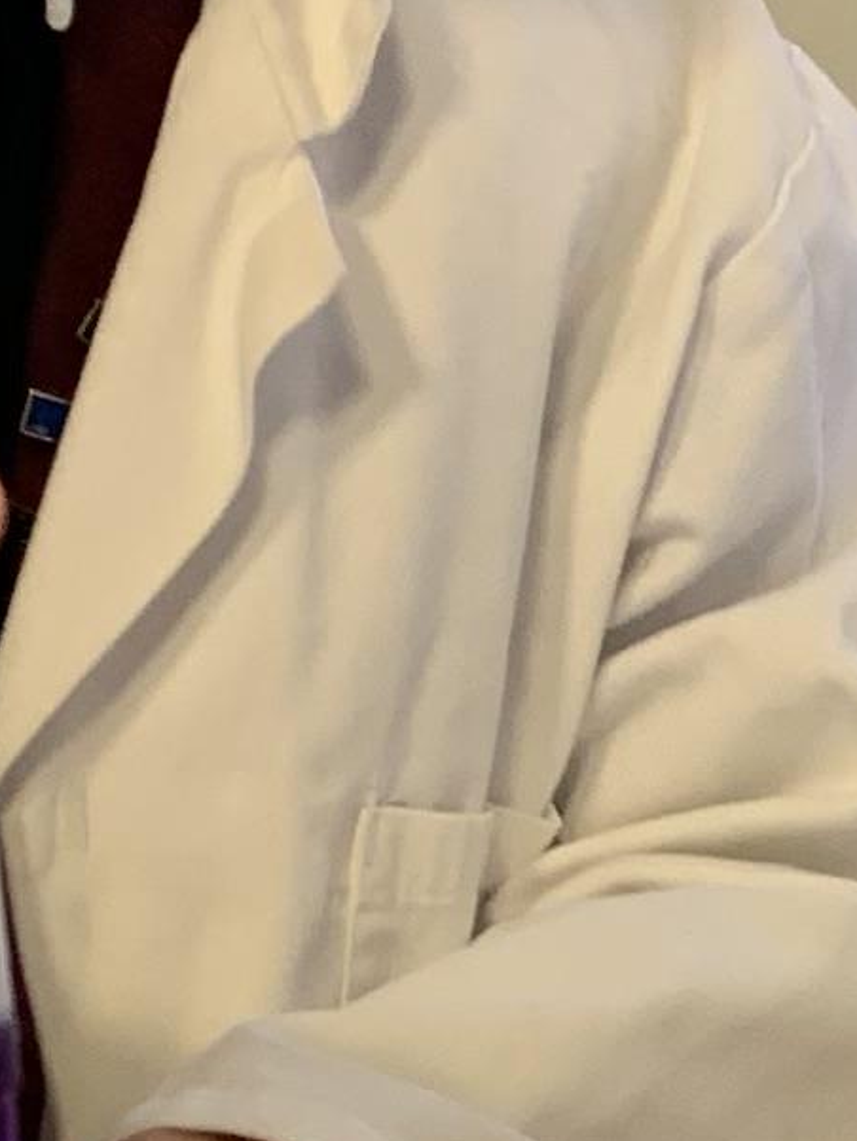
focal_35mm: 174
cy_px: 1984
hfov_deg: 8.5
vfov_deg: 10.7
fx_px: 5740
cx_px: 1011
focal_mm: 4.25
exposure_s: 1/50
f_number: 1.8
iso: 125
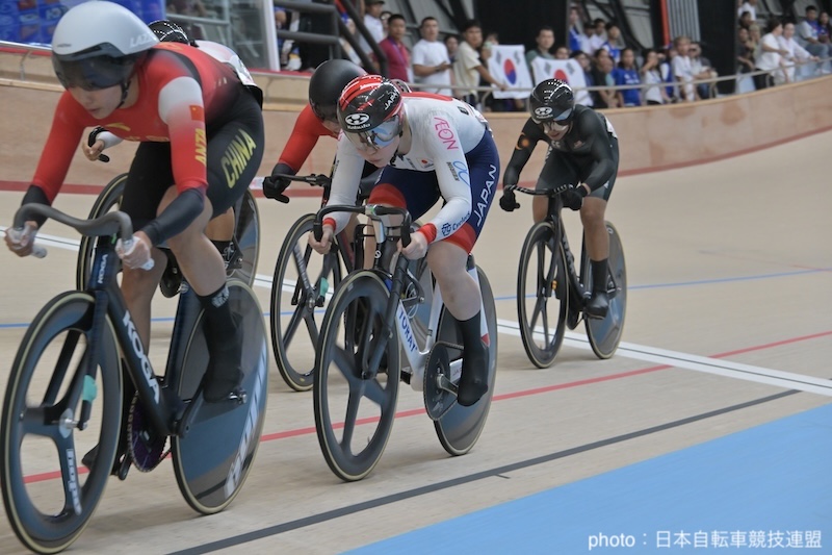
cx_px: 416
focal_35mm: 120
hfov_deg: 17.1
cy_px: 278
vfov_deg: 11.4
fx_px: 2773
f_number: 8
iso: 3200
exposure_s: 1/500
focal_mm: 120
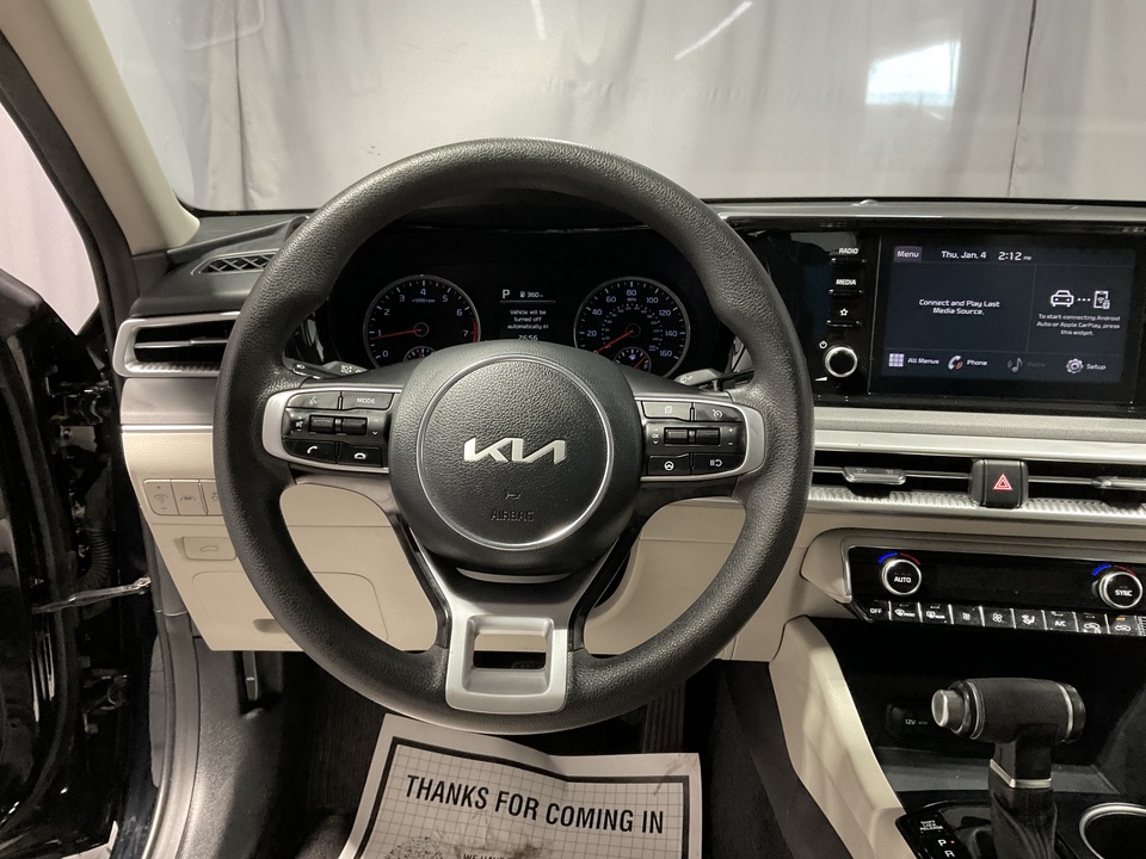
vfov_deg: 48.2
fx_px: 960
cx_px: 573
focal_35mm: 29
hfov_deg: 61.7
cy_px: 430
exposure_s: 1/60
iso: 160
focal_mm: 3
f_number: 1.8
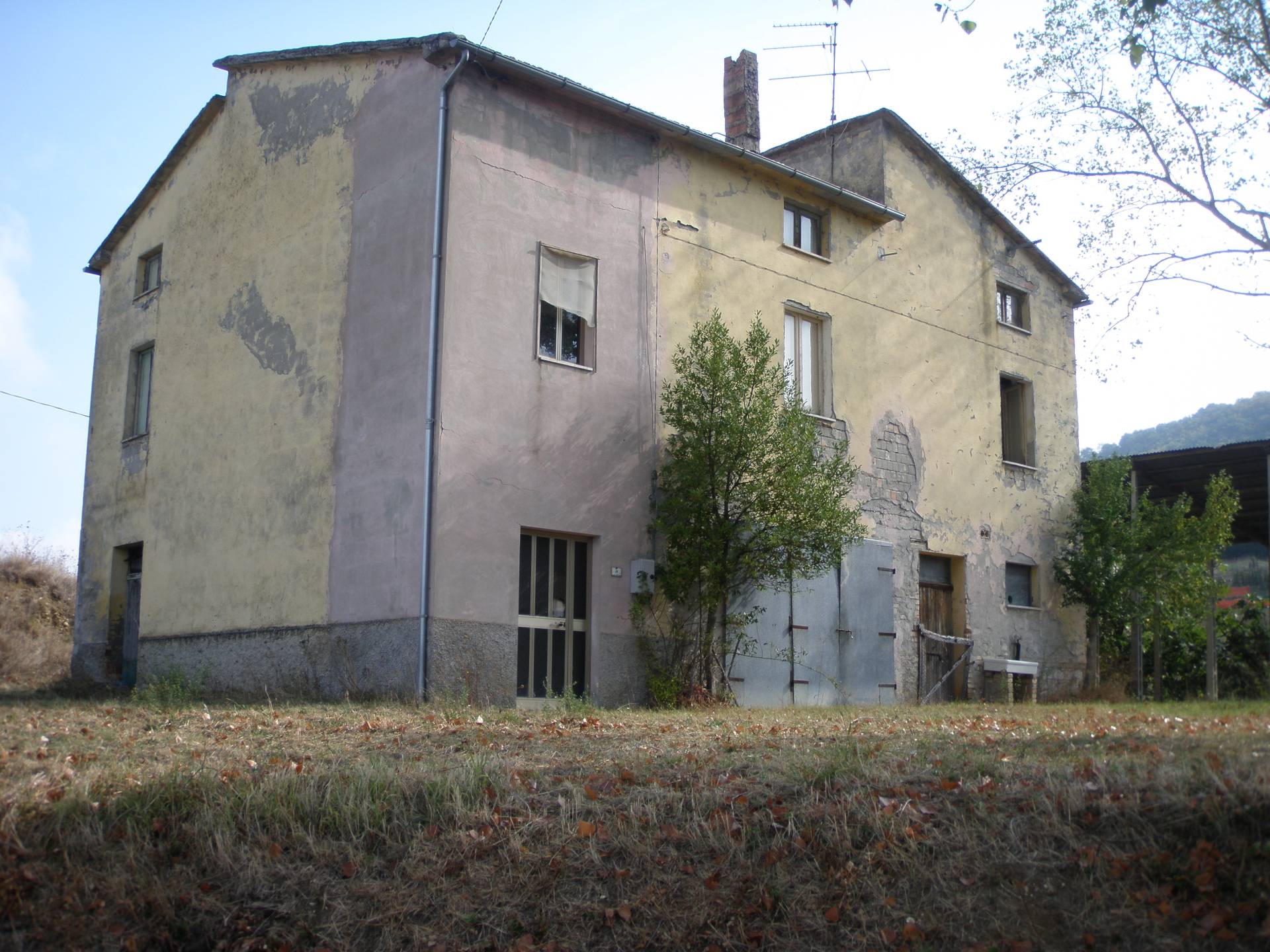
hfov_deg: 49.0
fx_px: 1394
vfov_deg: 37.7
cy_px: 476
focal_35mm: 38
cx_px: 635
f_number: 3.5
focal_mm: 6.7
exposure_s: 1/250
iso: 50
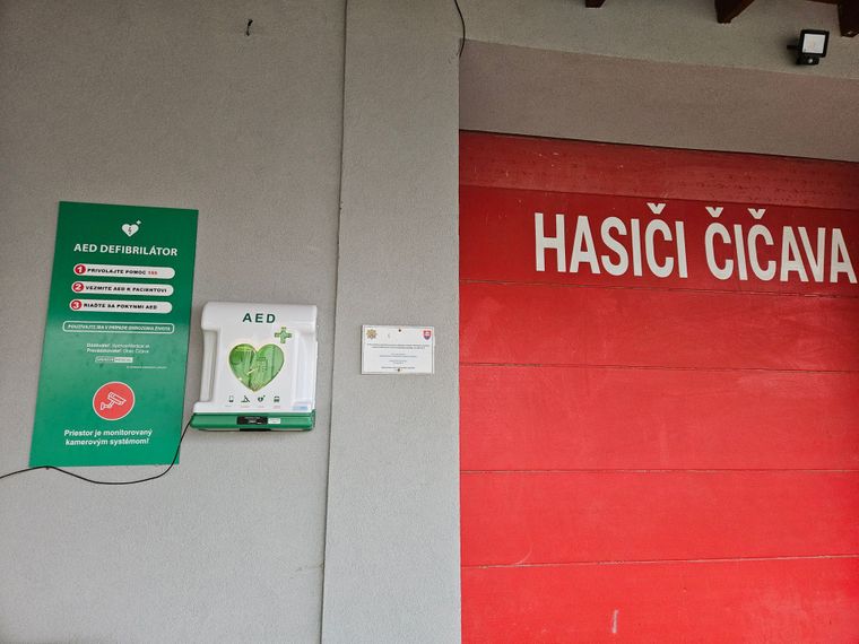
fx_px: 571
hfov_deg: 73.9
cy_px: 322
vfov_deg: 58.9
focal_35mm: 23
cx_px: 430
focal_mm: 5.4
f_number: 1.8
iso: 100
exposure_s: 1/50
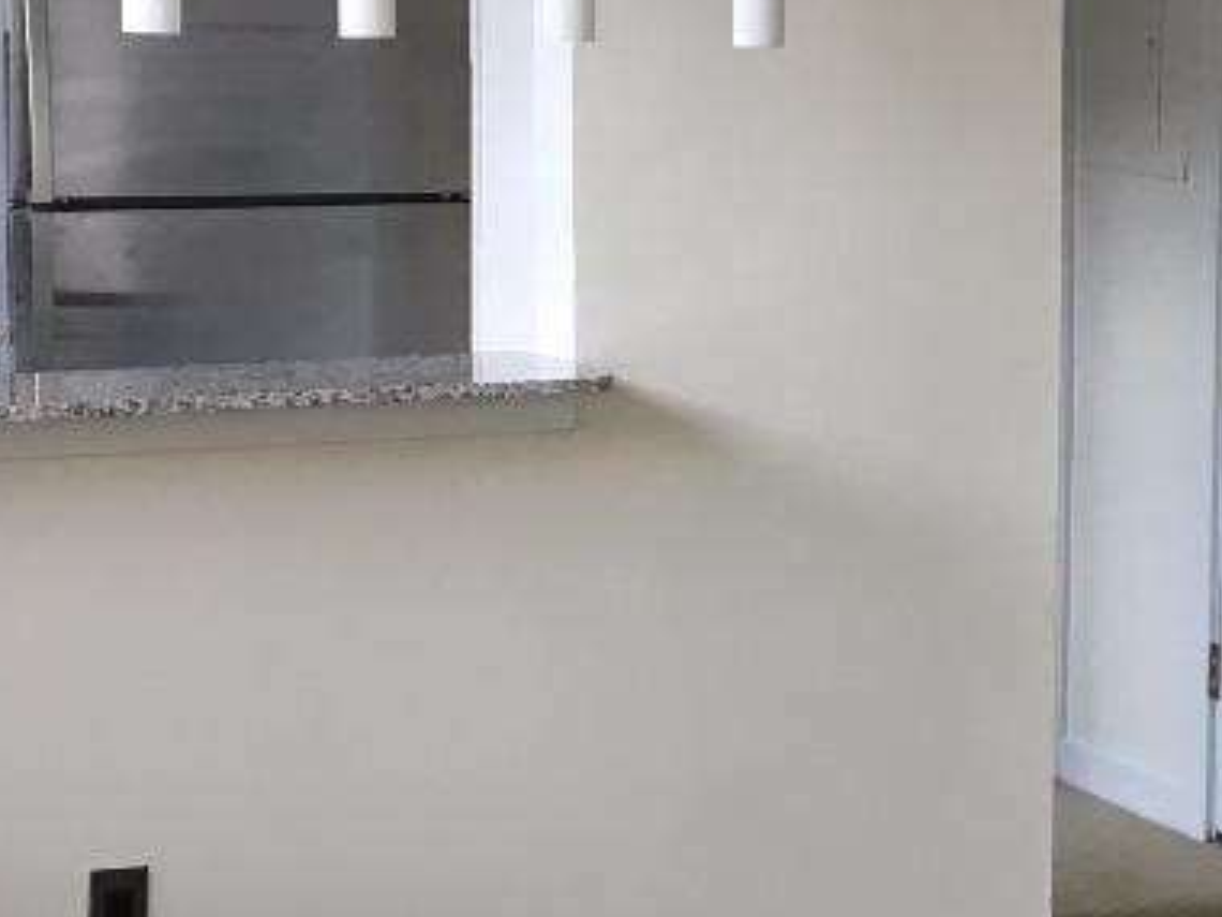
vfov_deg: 13.4
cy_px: 344
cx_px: 1299
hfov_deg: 17.4
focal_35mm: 110
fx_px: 3883
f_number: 2.2
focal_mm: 4.15
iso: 64
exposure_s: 1/30
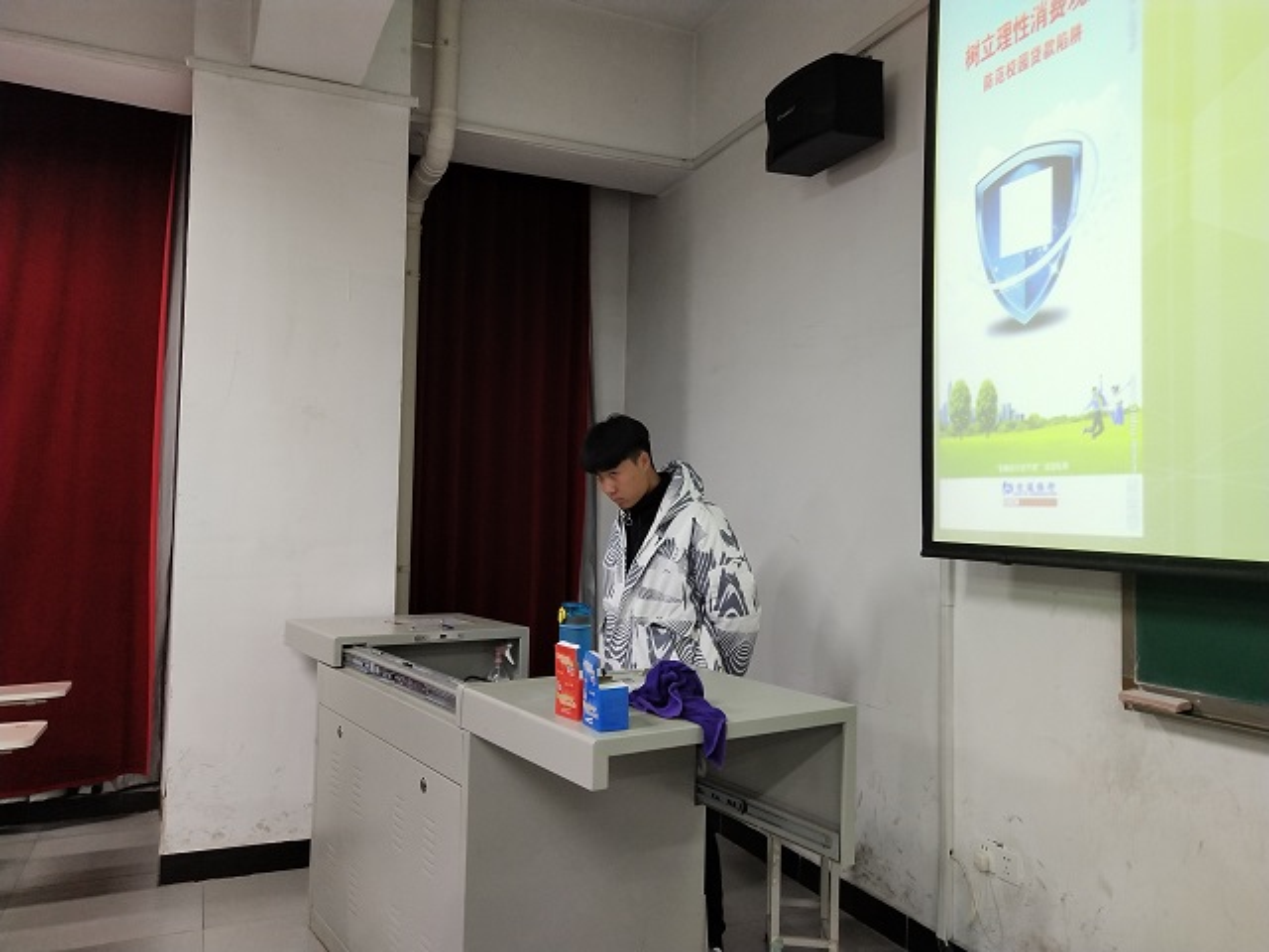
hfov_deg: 60.0
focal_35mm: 30
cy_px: 476
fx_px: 1100
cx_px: 634
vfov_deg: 46.8
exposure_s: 1/50
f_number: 1.8
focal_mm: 3.95
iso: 429
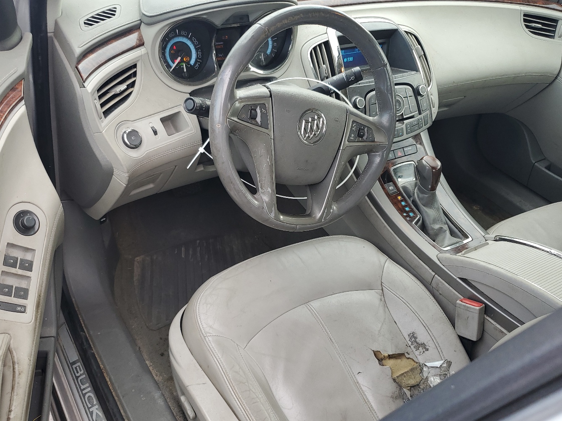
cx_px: 258
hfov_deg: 58.3
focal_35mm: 31
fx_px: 503
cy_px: 236
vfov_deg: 45.3
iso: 50
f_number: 1.5
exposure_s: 1/172
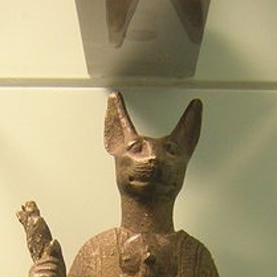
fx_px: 806
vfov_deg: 18.1
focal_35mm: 89
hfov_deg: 19.5
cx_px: 140
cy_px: 367
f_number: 2.6
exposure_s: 1/3.4
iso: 238
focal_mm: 4.7
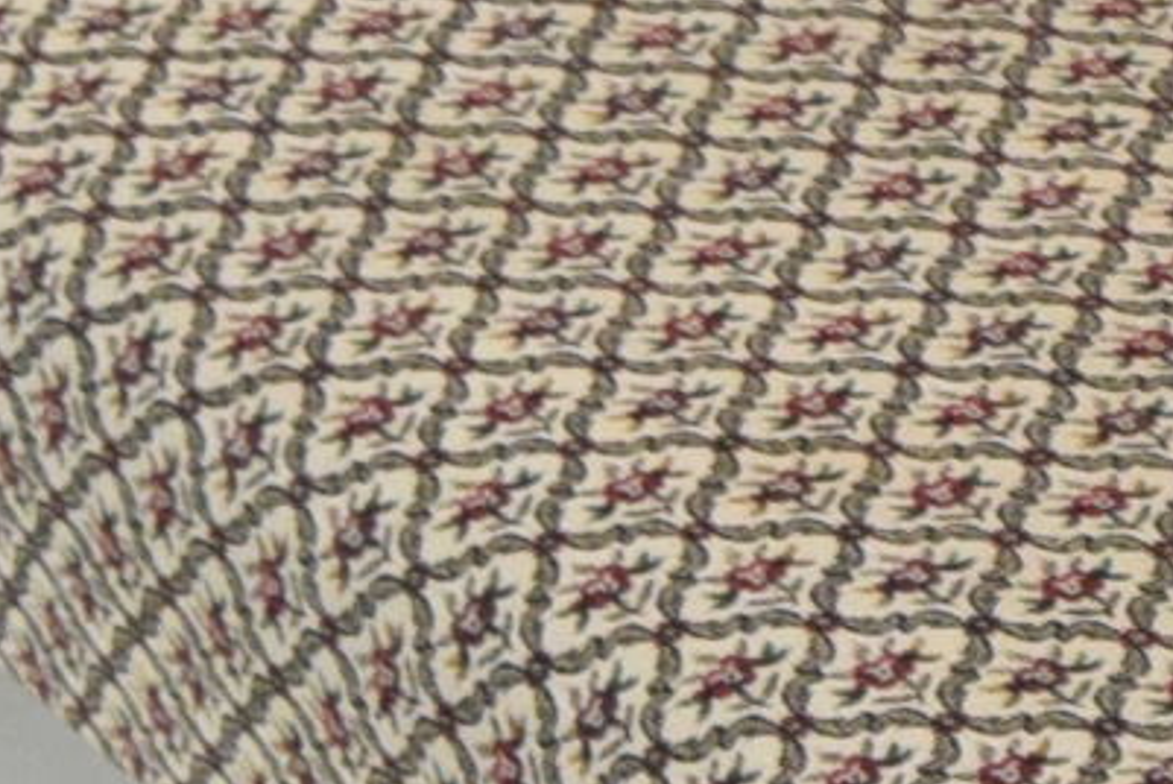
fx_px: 9488
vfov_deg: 4.7
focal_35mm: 291
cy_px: 158
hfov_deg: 6.9
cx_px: 2053
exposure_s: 1/160
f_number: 6.3
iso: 1600
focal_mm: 26
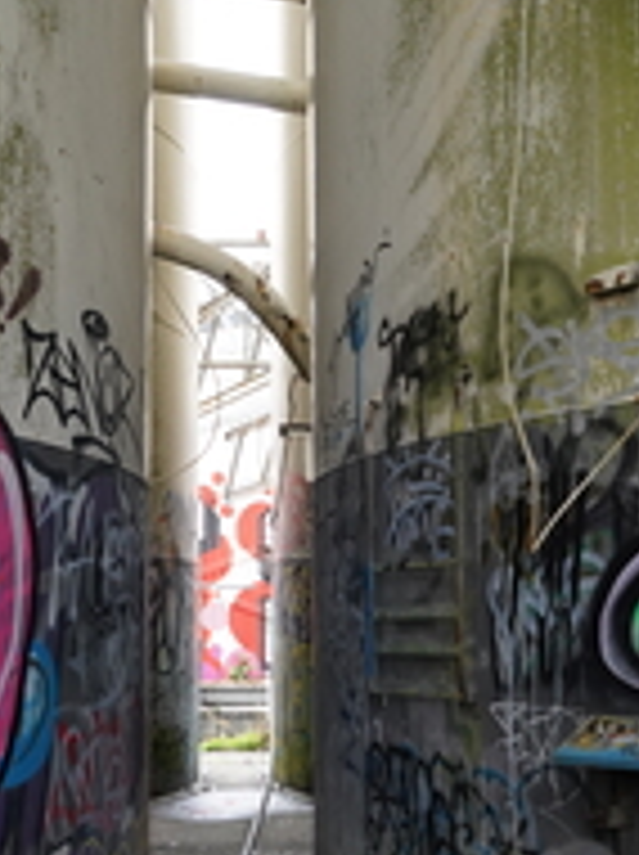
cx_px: 292
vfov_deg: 34.3
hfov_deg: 26.0
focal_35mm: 56
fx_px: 1381
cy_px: 497
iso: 2500
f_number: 6.3
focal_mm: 24
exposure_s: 1/60
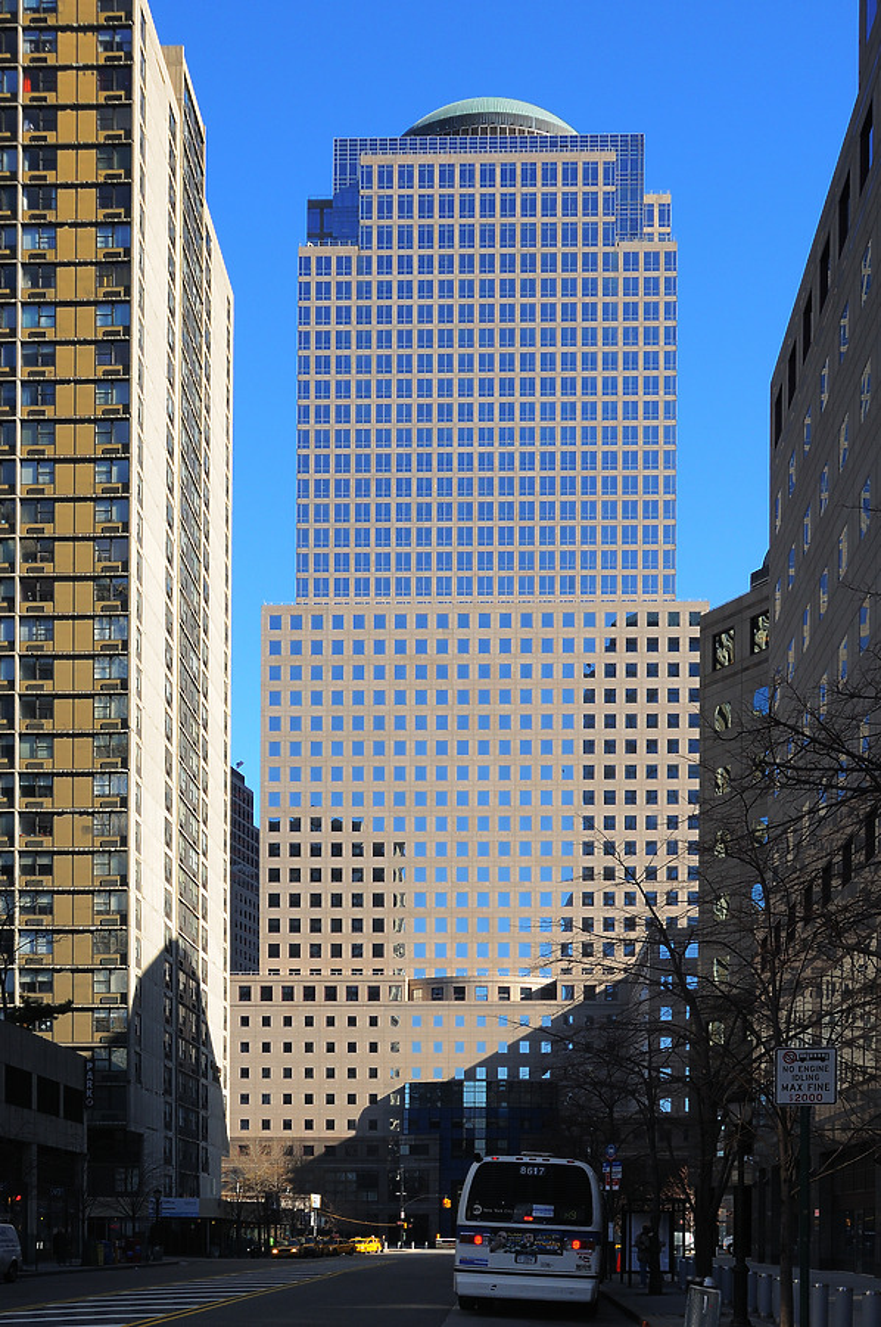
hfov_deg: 36.8
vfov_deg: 53.2
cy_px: 664
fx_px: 1324
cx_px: 440
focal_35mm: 36
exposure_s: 1/320
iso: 400
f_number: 9
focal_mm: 24
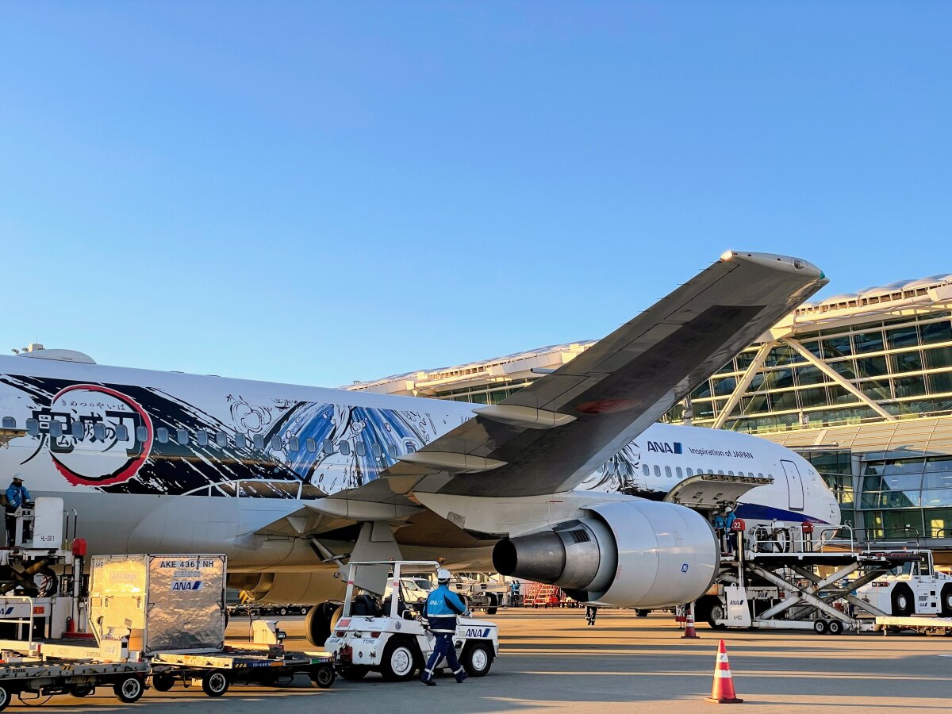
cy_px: 357
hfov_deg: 36.8
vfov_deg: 28.0
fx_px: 1430
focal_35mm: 52
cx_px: 476
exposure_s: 1/631
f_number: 2
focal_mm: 6
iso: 25
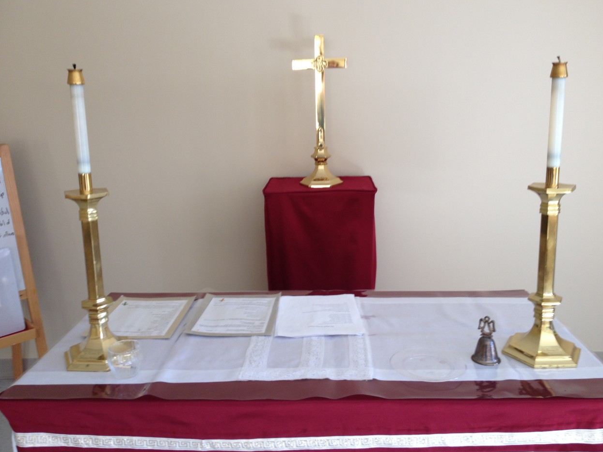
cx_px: 310
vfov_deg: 39.7
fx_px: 627
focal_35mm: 36
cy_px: 221
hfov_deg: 51.3
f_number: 2.4
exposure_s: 1/24
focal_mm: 4.28
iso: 50
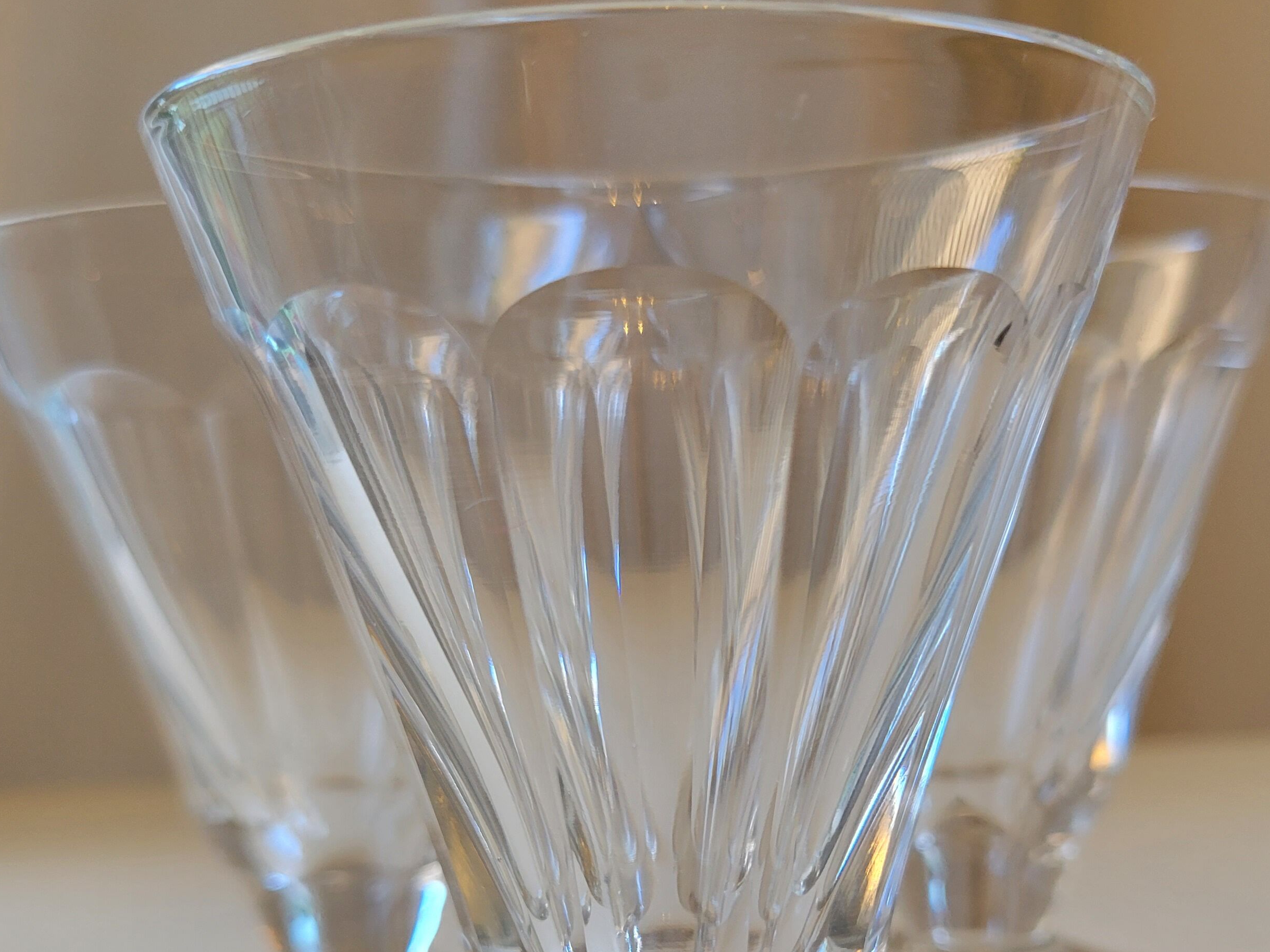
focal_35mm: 43
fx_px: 1577
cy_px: 750
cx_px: 736
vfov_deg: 32.7
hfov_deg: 43.7
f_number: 1.8
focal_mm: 5.4
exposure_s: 1/100
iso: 160
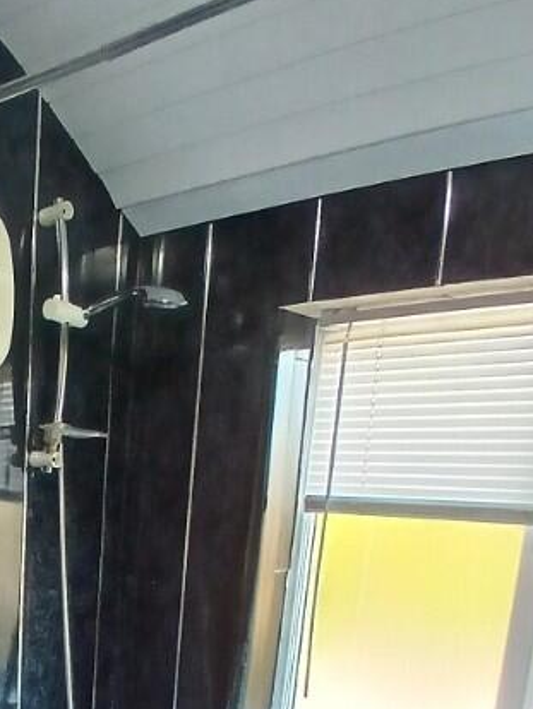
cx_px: 14
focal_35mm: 42
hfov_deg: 32.0
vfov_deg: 39.0
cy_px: 728
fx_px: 861
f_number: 2.2
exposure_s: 1/33.3
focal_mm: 1.4
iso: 100
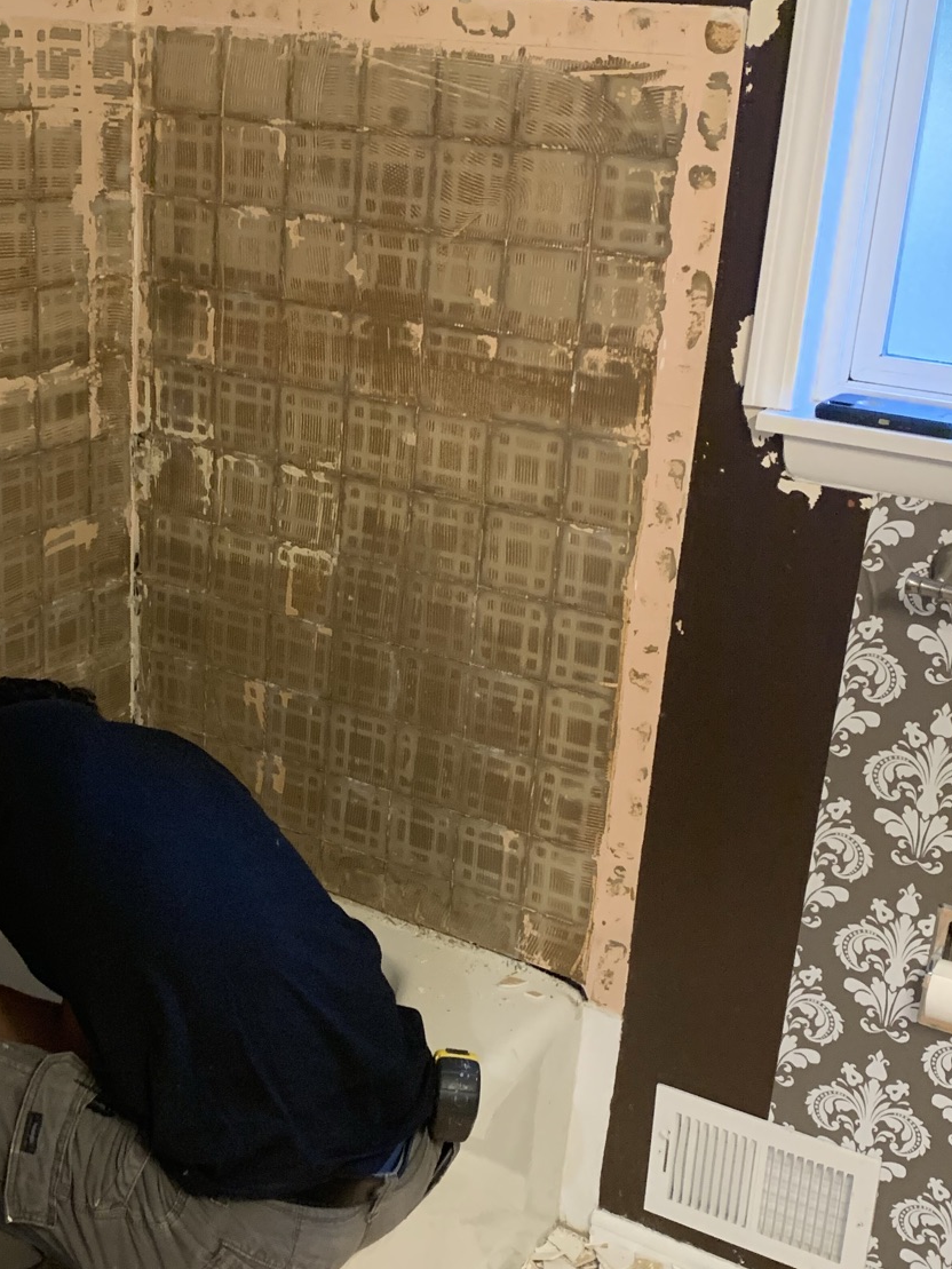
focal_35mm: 48
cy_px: 720
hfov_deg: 30.1
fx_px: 1760
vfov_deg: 39.6
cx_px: 326
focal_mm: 4.25
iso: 250
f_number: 1.8
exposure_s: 1/40
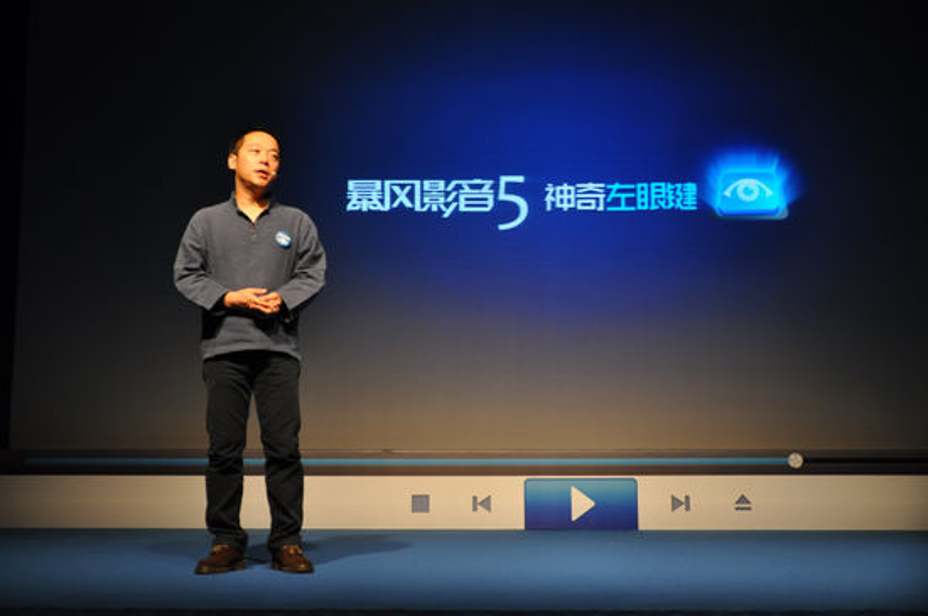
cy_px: 308
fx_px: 1120
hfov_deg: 45.0
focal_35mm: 44
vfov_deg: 30.8
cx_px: 464
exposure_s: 1/125
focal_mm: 29
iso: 800
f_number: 2.8
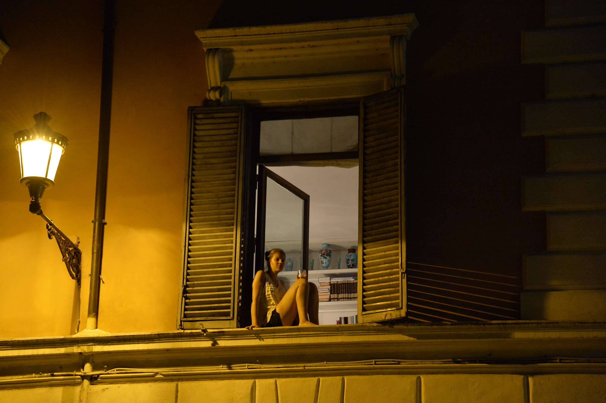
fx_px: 2019
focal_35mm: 120
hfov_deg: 17.1
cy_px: 202
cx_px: 303
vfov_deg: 11.4
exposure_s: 1/125
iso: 5000
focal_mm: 120
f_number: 5.6
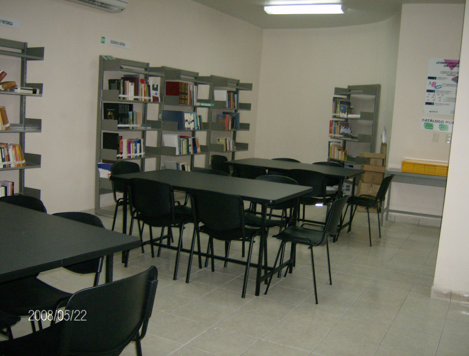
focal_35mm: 36
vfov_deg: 40.0
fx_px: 490
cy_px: 178
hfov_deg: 51.1
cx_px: 234
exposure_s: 1/60
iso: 200
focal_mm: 6
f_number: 2.8
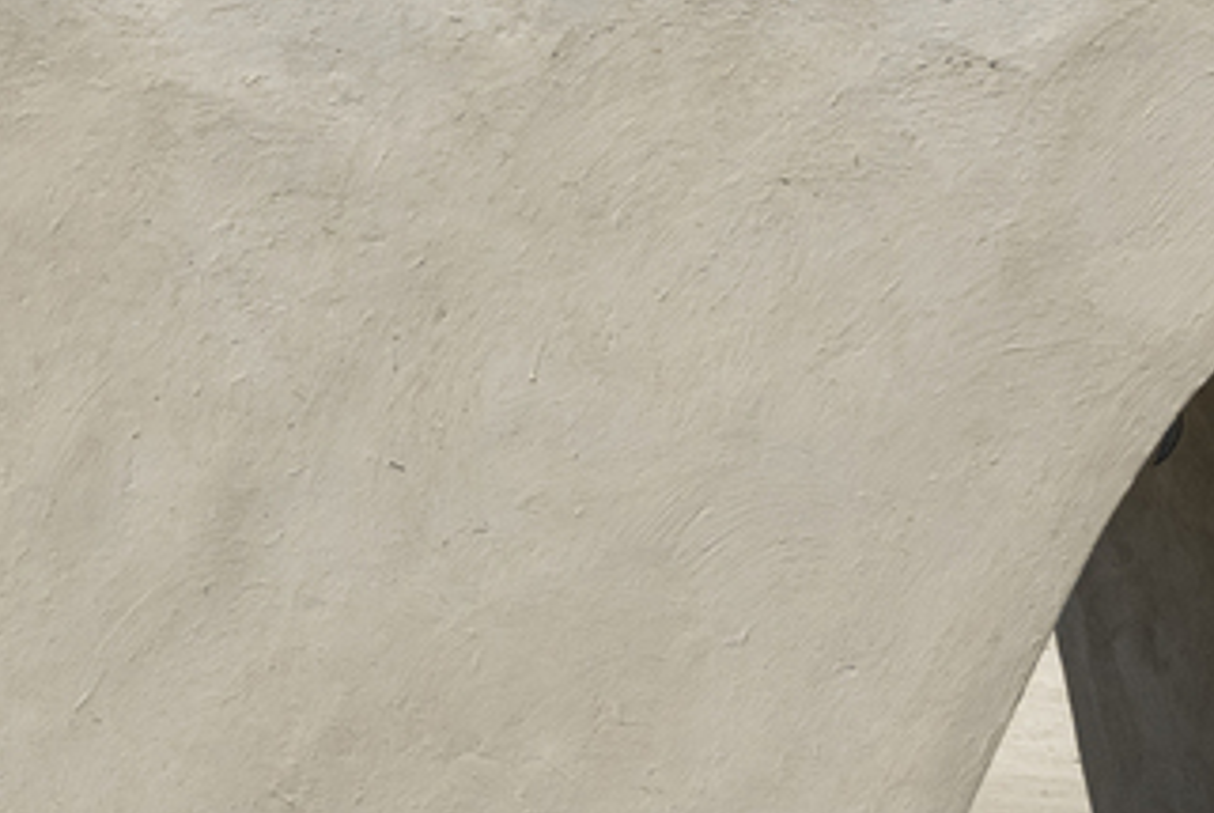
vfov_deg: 12.3
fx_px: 3782
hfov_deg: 16.7
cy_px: 282
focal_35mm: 112
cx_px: -564
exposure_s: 1/320
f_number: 11
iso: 200
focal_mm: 18
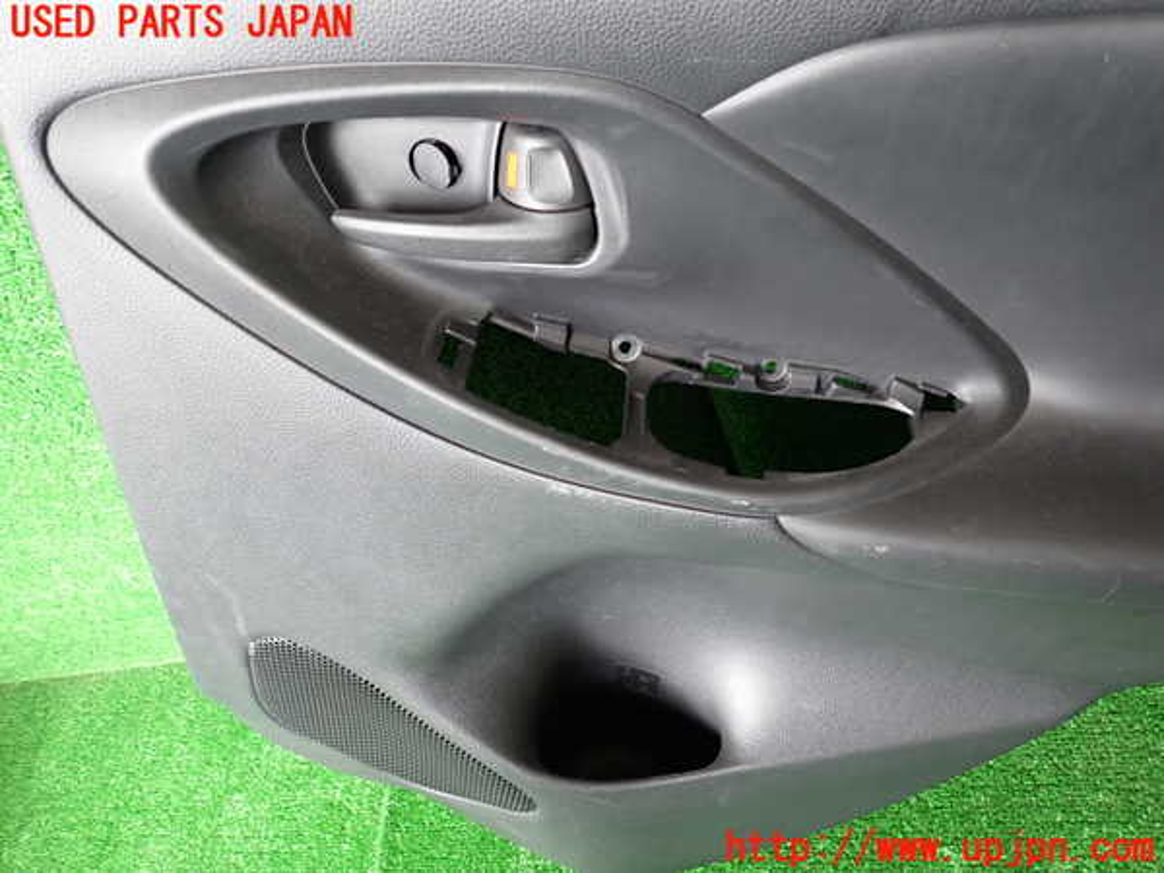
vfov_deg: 54.9
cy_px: 436
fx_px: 841
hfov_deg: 69.4
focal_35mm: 25
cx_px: 582
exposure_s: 1/30
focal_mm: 4.5
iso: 250
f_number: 2
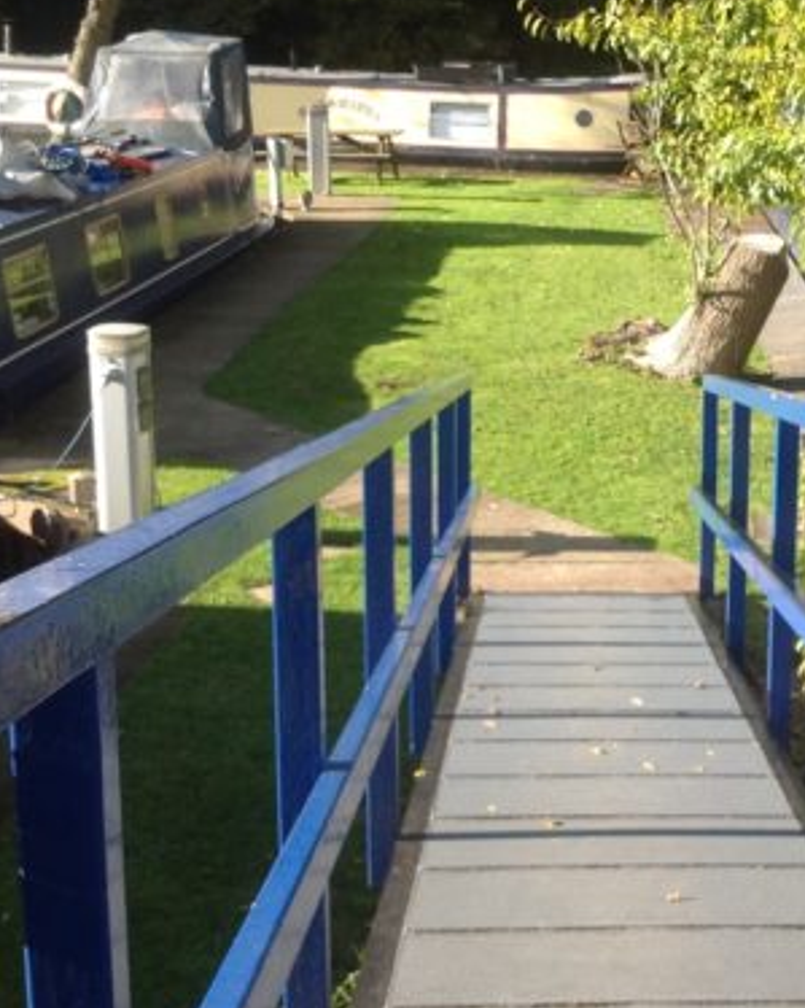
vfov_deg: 27.1
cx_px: 638
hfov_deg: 21.6
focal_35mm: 70
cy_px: 470
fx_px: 2086
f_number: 2.4
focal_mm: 4.28
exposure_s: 1/560
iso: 50
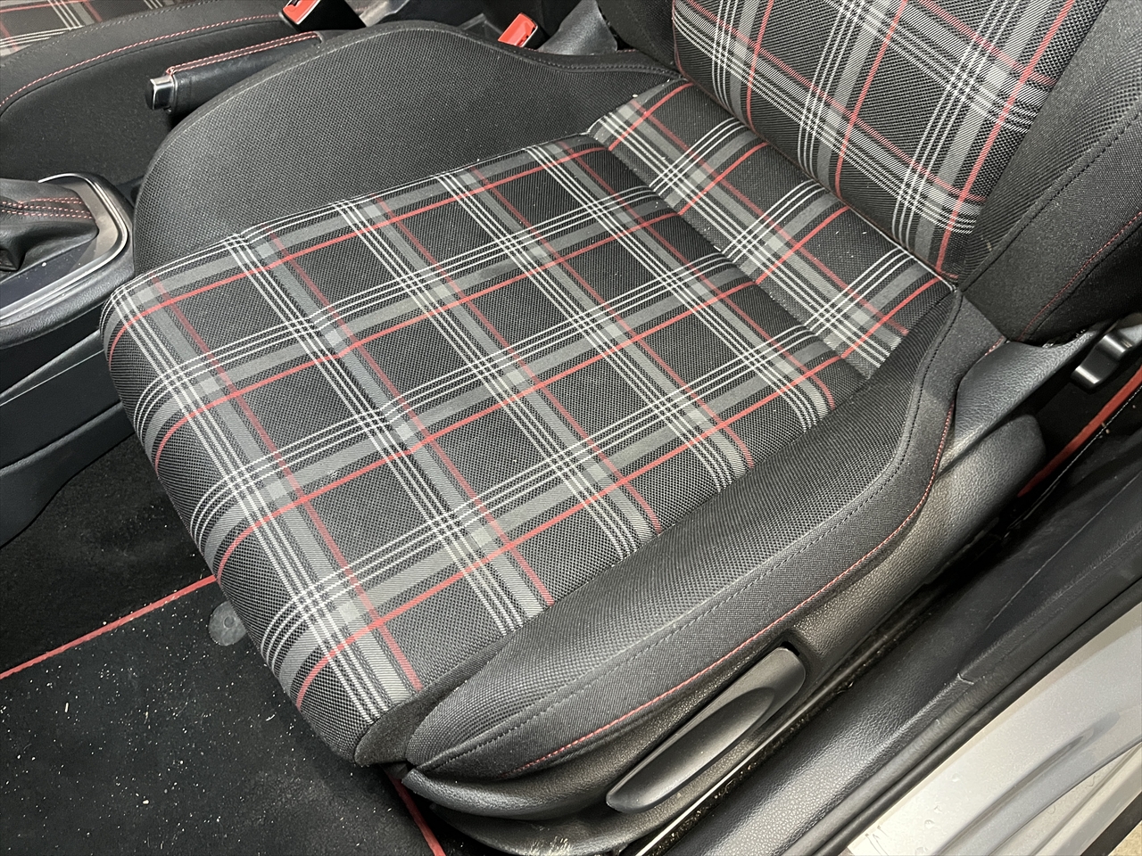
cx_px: 571
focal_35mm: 26
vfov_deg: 53.1
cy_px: 428
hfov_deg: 67.3
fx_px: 858
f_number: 1.6
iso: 640
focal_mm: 5.1
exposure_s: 1/40
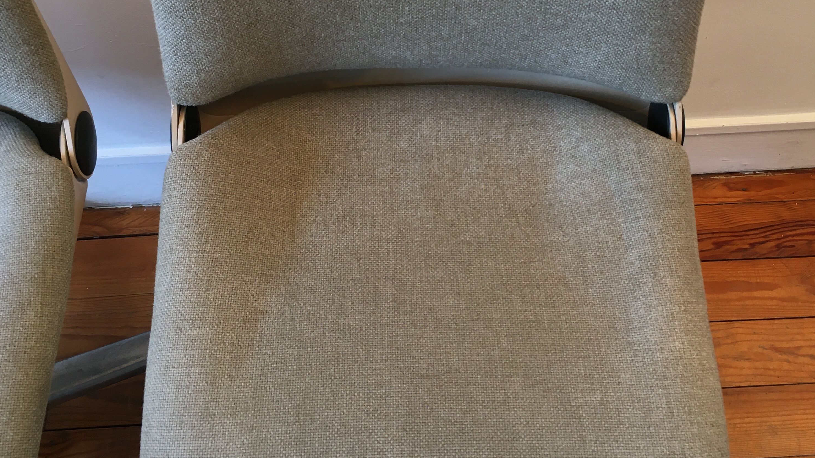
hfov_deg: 47.4
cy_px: 147
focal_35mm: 43
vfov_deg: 27.5
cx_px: 405
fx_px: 929
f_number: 2.2
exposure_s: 1/30
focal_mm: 4.15
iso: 50
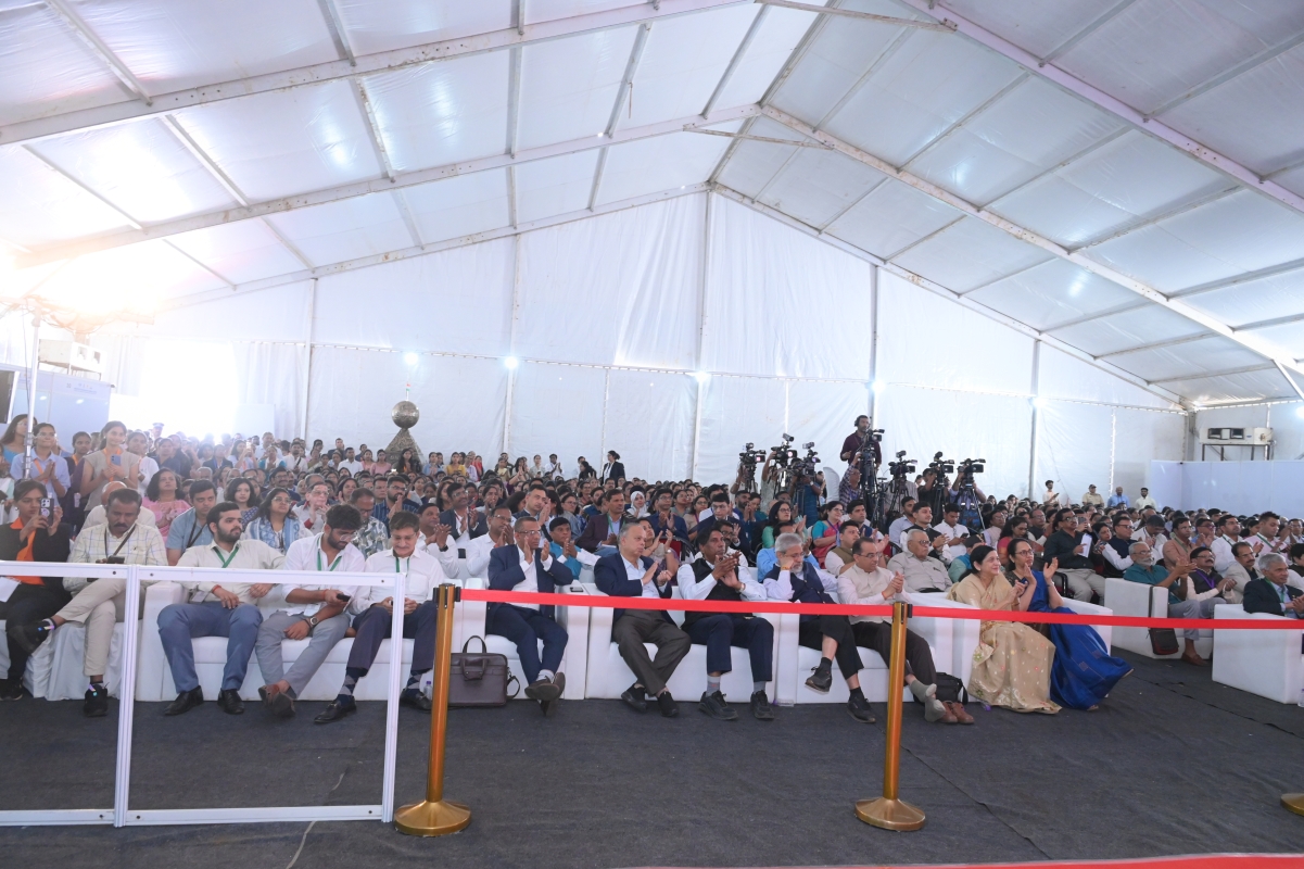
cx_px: 652
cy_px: 434
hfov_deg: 73.8
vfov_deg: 53.1
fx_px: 869
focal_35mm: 24
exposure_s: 1/160
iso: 5000
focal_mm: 24
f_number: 6.3
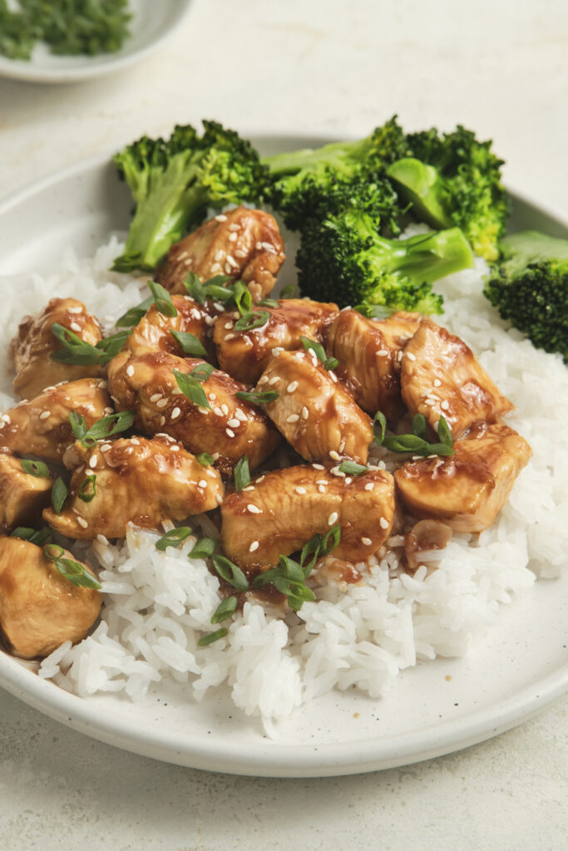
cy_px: 426
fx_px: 2484
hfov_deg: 13.0
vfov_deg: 19.5
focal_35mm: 105
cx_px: 284
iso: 160
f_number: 8
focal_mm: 70
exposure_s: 1/250
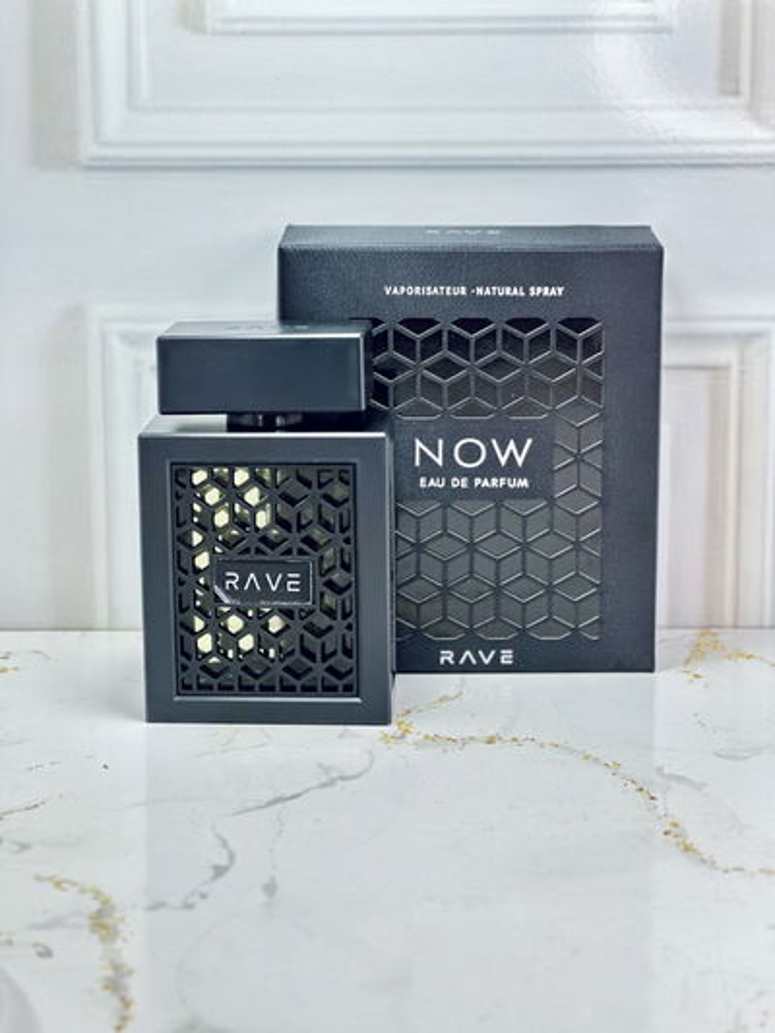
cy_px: 516
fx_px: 2298
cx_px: 388
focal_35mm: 77
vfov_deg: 25.3
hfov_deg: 19.1
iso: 125
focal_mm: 9
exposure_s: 1/50
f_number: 2.8
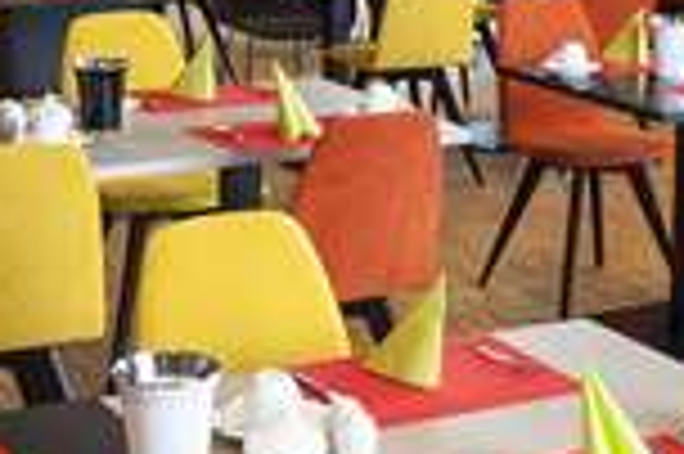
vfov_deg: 12.6
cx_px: 529
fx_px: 2050
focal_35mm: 108
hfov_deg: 18.8
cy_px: 178
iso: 200
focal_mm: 16
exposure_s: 1/15
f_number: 9
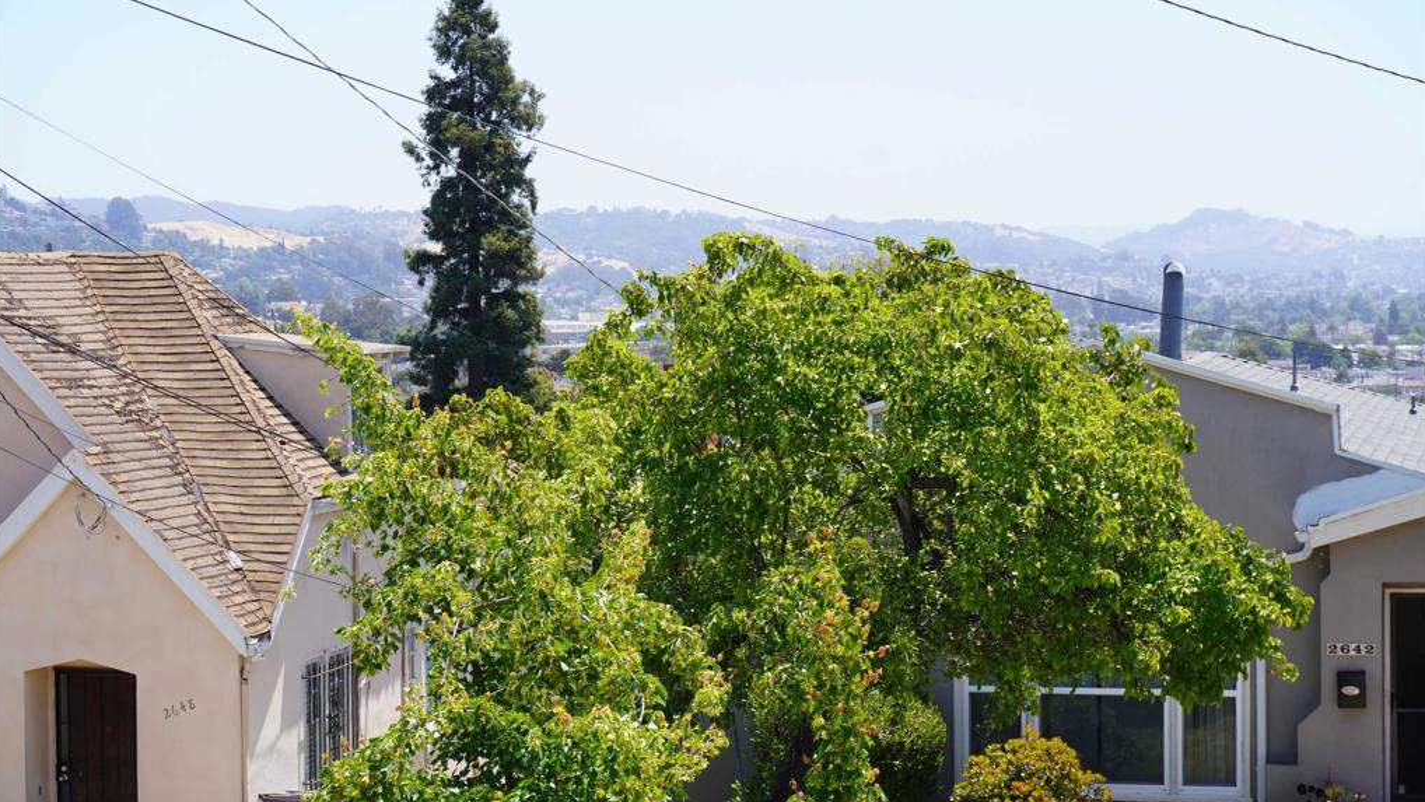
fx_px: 2986
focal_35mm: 79
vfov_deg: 15.3
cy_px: 432
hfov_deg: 26.8
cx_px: 711
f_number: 9
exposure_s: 1/125
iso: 100
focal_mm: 50
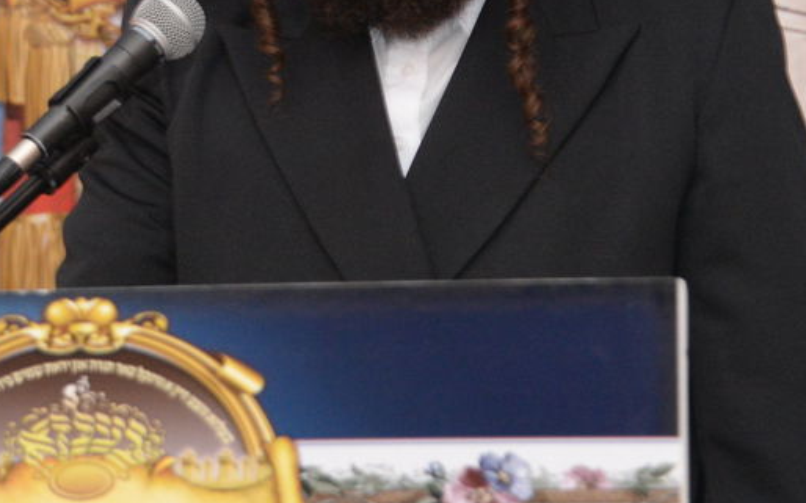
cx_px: 461
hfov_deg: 8.9
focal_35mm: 236
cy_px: -141
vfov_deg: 5.5
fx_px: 5183
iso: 3200
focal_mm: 85
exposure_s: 1/60
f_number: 5
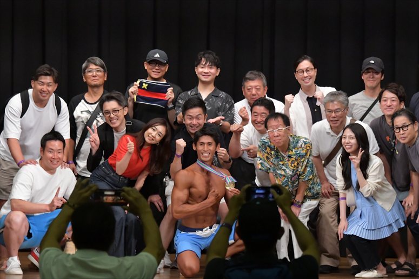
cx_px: 210
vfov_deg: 6.3
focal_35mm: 217
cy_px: 140
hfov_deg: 9.5
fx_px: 2524
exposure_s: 1/400
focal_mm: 145
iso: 6400
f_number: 5.6
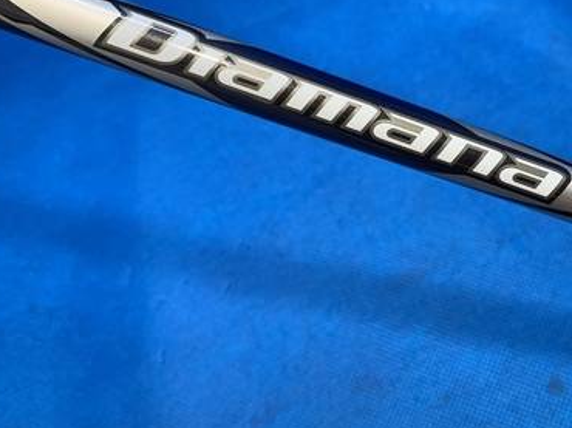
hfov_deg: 40.5
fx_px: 743
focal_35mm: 45
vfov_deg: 31.9
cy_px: 139
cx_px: 450
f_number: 1.8
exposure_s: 1/60
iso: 100
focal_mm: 4.25
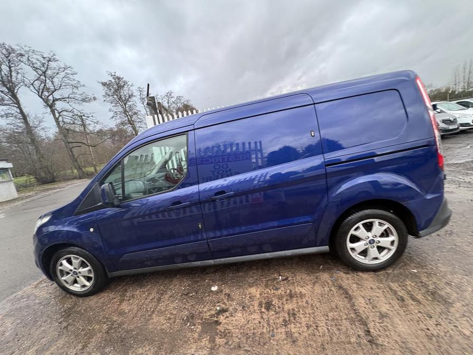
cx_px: 236
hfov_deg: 102.1
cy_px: 178
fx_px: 191
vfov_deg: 85.7
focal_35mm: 14
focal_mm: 2.22
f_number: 2.2
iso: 400
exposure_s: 1/60
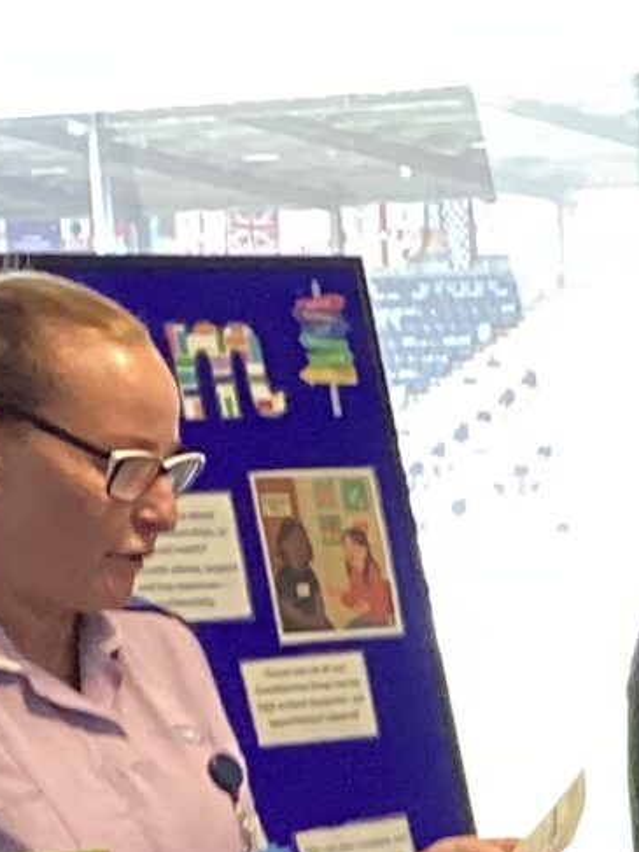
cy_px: 1352
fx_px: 4014
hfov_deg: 9.0
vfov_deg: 11.5
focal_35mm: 163
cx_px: 844
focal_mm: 3.3
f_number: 2.4
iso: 125
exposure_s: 1/50
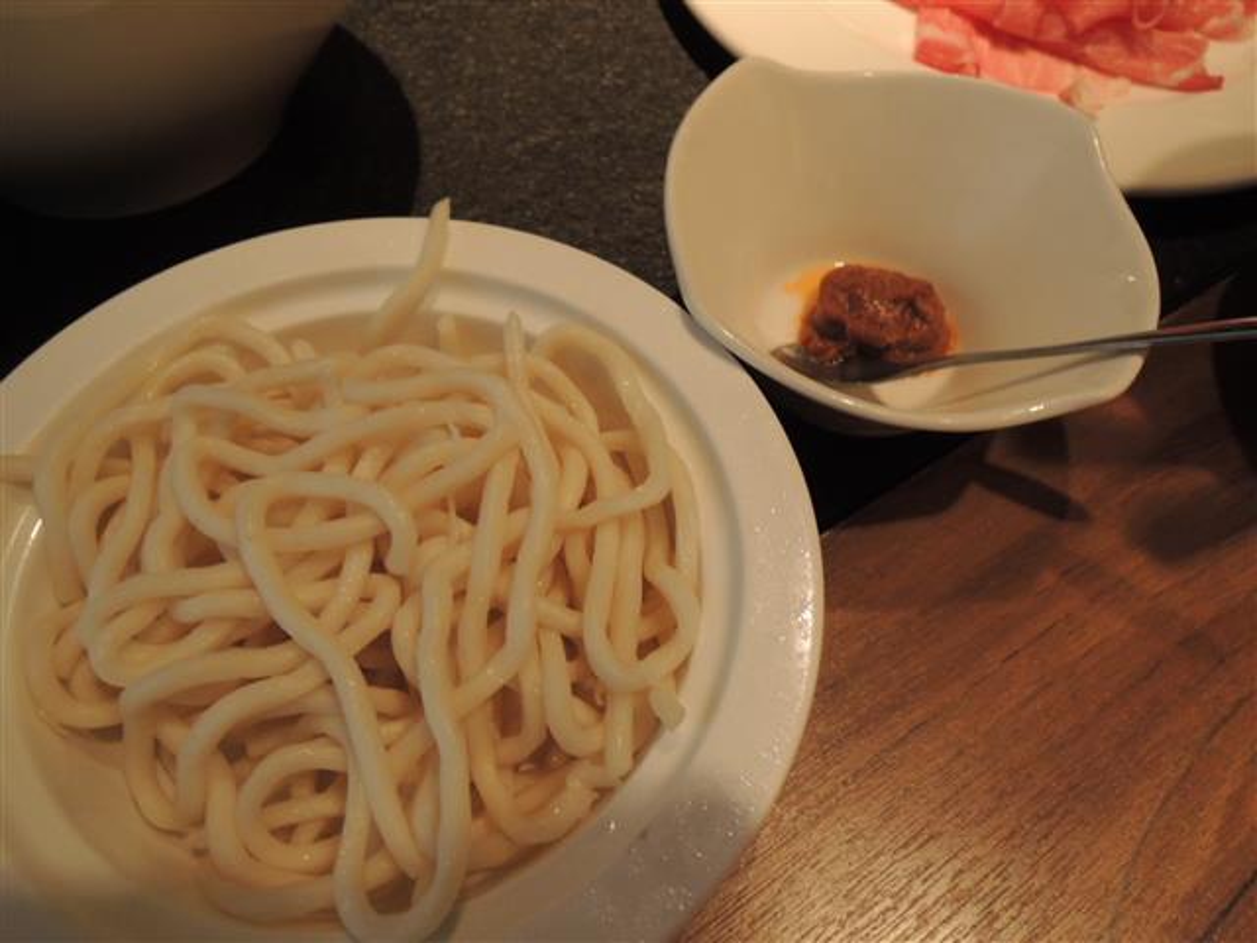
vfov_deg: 56.8
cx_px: 628
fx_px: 872
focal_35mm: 24
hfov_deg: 71.6
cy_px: 472
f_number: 2.8
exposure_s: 1/15
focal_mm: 4.3
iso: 400
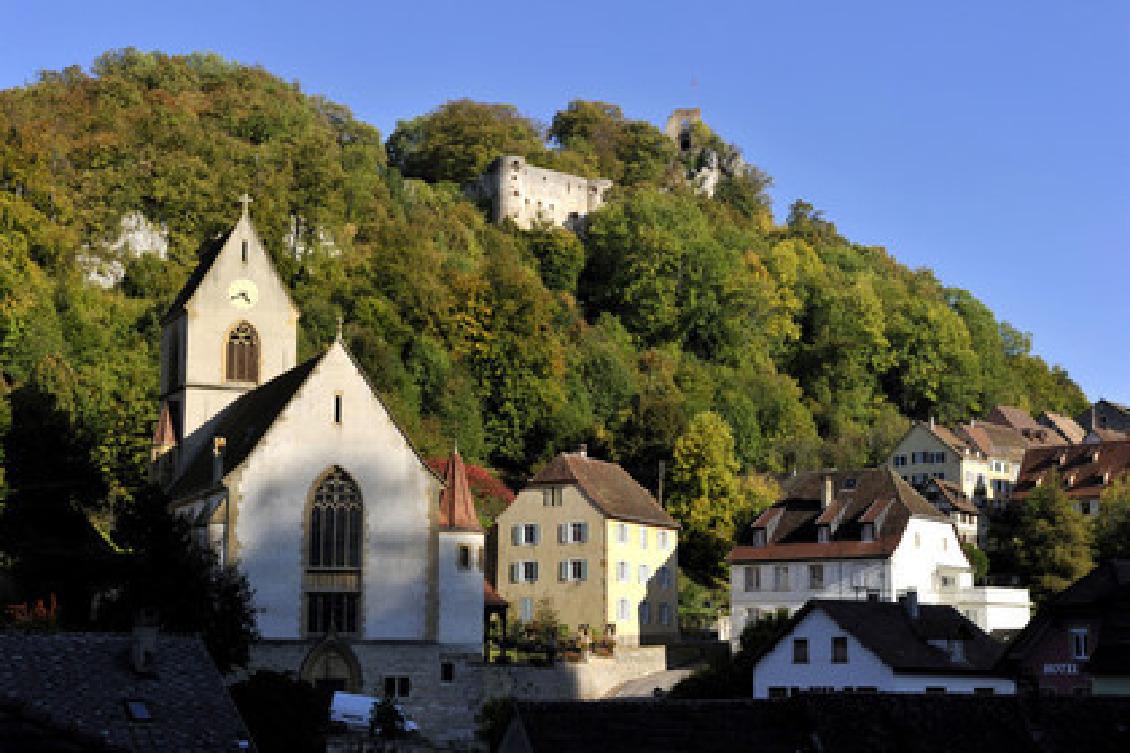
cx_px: 565
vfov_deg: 20.6
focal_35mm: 66
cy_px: 376
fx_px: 2072
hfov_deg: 30.5
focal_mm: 66
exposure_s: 1/320
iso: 200
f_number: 11
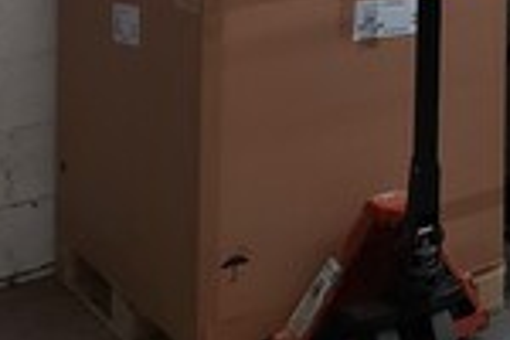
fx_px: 1417
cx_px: 952
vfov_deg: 11.7
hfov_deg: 16.6
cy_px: -415
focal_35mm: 100
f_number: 1.8
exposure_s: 1/60
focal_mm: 5.23
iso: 200
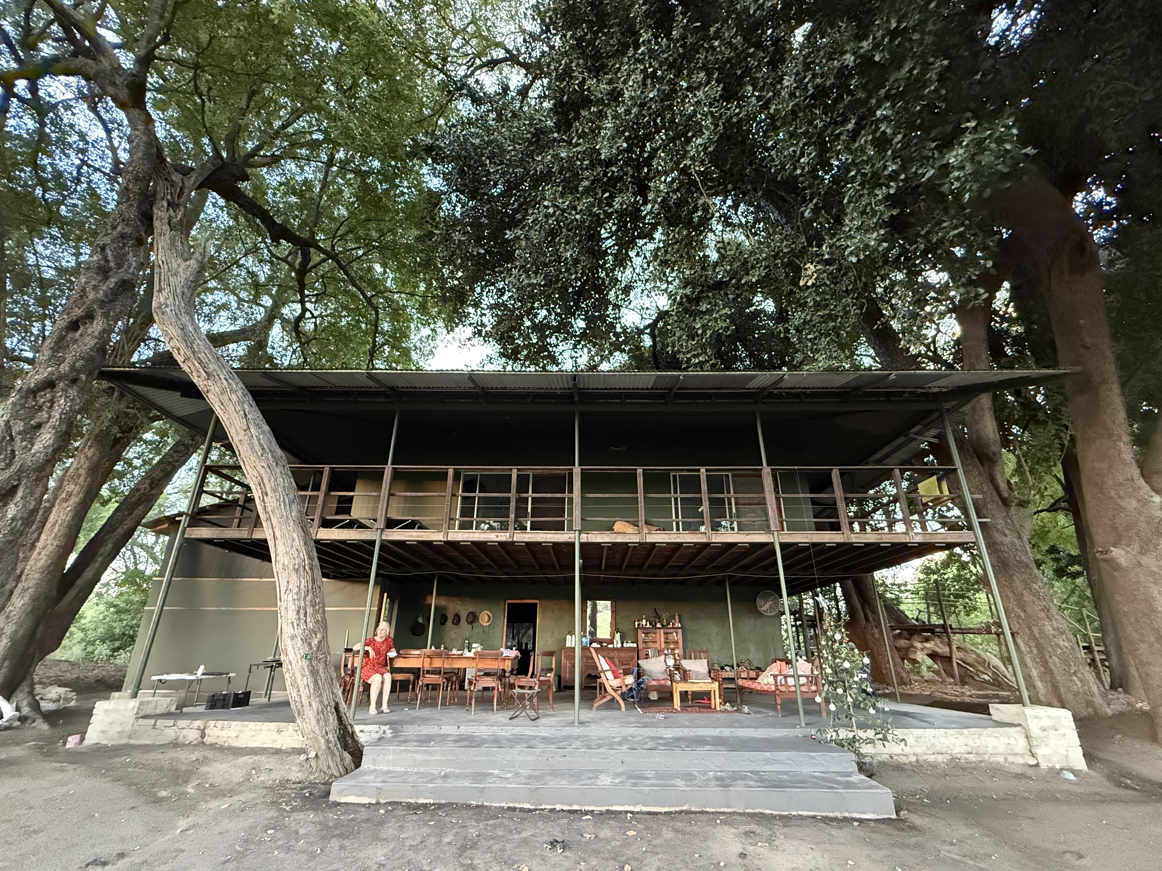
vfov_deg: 81.7
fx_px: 504
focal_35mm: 15
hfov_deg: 98.2
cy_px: 461
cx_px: 589
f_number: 2.2
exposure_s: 1/60
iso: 1250
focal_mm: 2.22
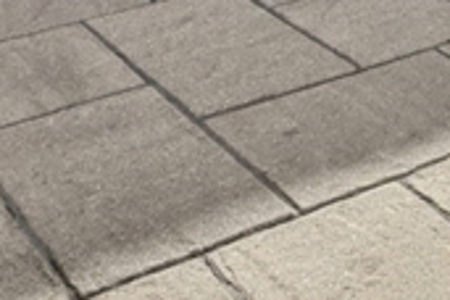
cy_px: -470
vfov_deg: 11.3
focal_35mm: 96
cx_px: 379
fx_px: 1200
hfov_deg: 20.9
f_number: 8
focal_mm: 16
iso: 100
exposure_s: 1/200
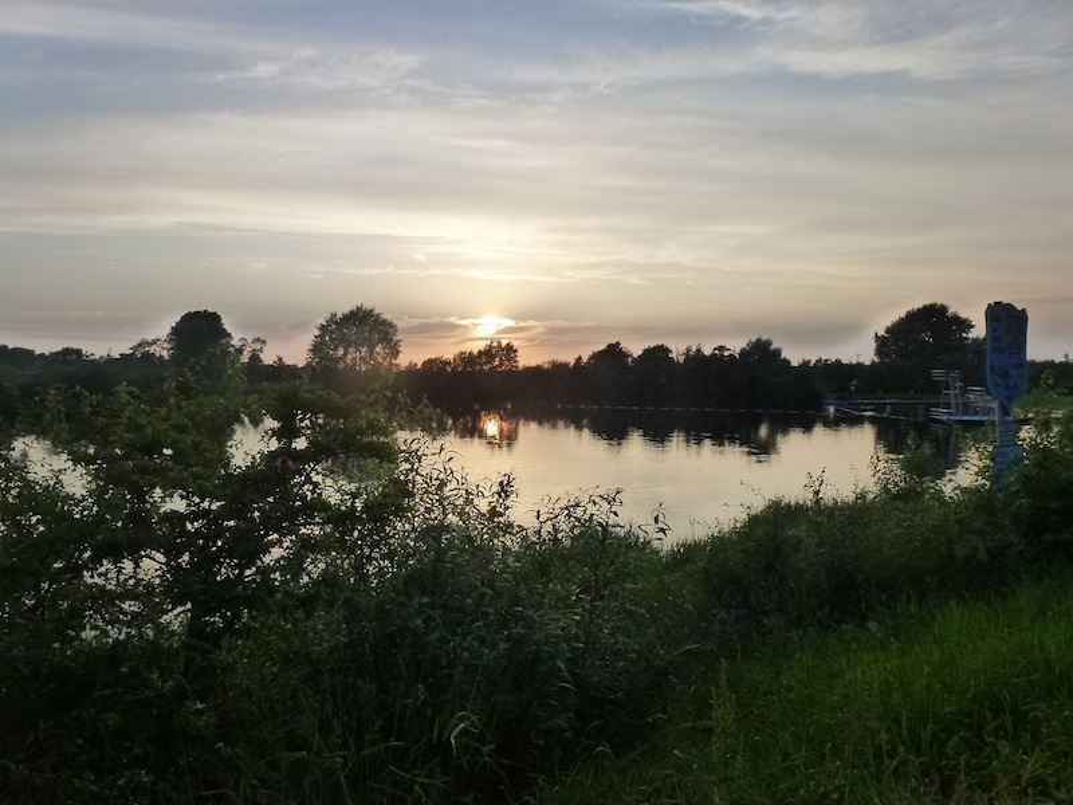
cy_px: 402
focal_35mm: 25
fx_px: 775
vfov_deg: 54.9
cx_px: 536
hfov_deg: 69.4
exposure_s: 1/640
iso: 250
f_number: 4
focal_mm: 4.3
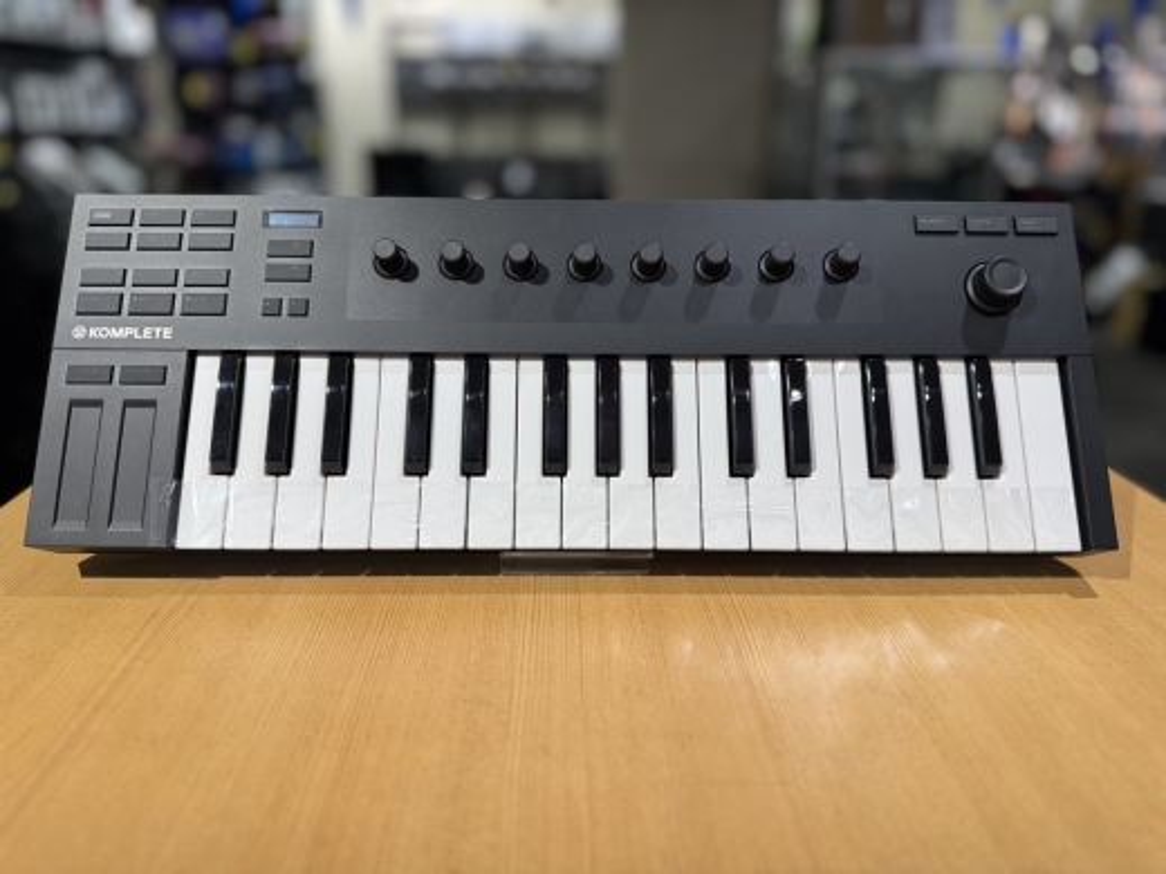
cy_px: 437
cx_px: 583
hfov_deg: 71.6
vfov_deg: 56.8
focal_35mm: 24
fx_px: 808
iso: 80
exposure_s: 1/120
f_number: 1.78
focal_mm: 6.76
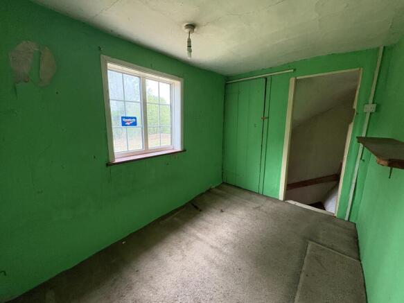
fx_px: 163
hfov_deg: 102.1
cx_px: 202
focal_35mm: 14
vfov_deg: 85.7
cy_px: 152
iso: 400
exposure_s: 1/60
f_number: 2.2
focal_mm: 2.22
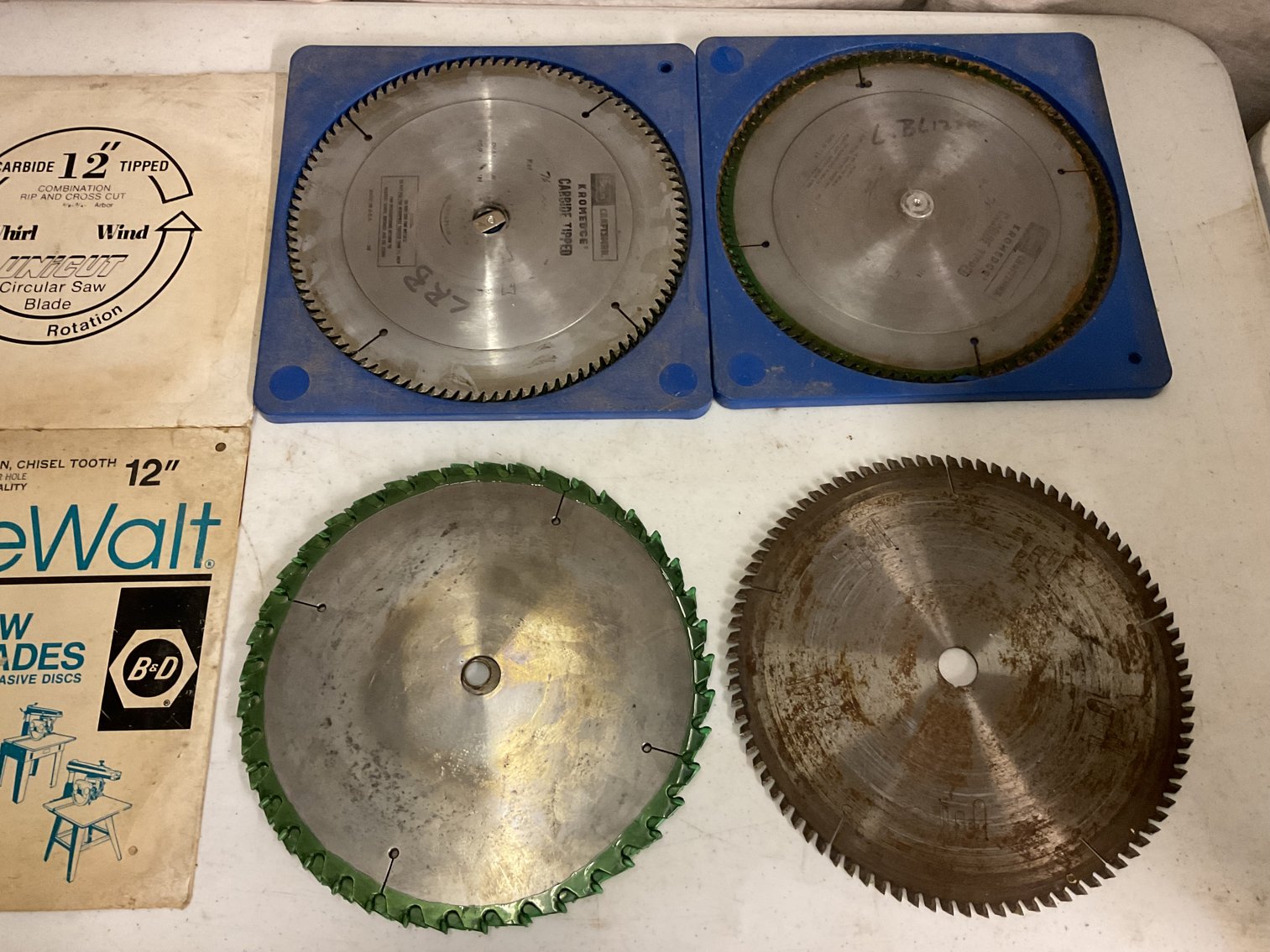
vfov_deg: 48.2
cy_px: 476
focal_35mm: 29
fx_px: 1064
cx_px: 635
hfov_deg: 61.7
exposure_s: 1/40
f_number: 1.8
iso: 200
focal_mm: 3
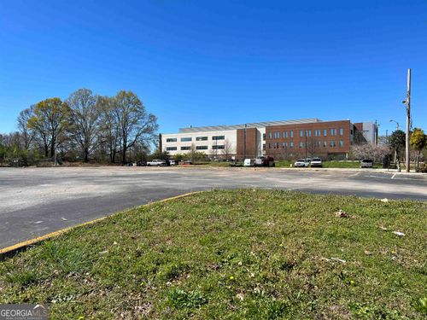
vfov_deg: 53.1
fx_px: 321
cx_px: 214
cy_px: 160
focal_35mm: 26
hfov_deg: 67.3
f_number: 1.5
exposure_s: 1/3968
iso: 50
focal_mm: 5.7
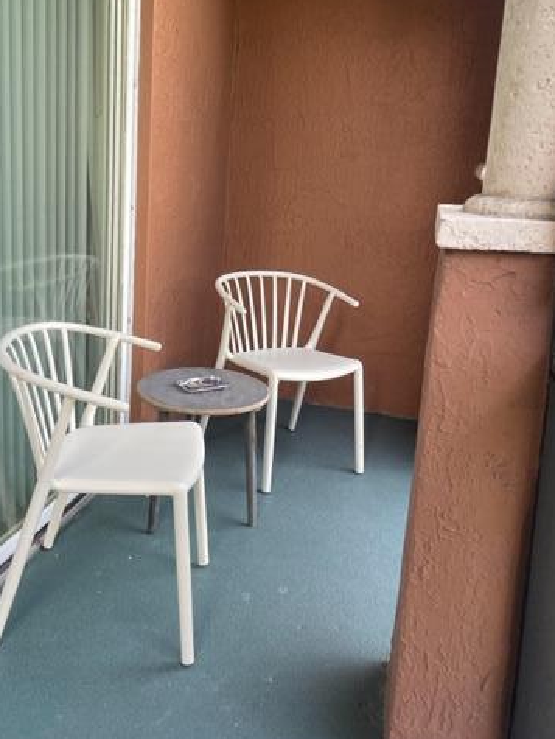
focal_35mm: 35
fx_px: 747
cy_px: 305
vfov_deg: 52.3
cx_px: 191
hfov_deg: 40.3
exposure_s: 1/121
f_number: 1.6
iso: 50
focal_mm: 4.2
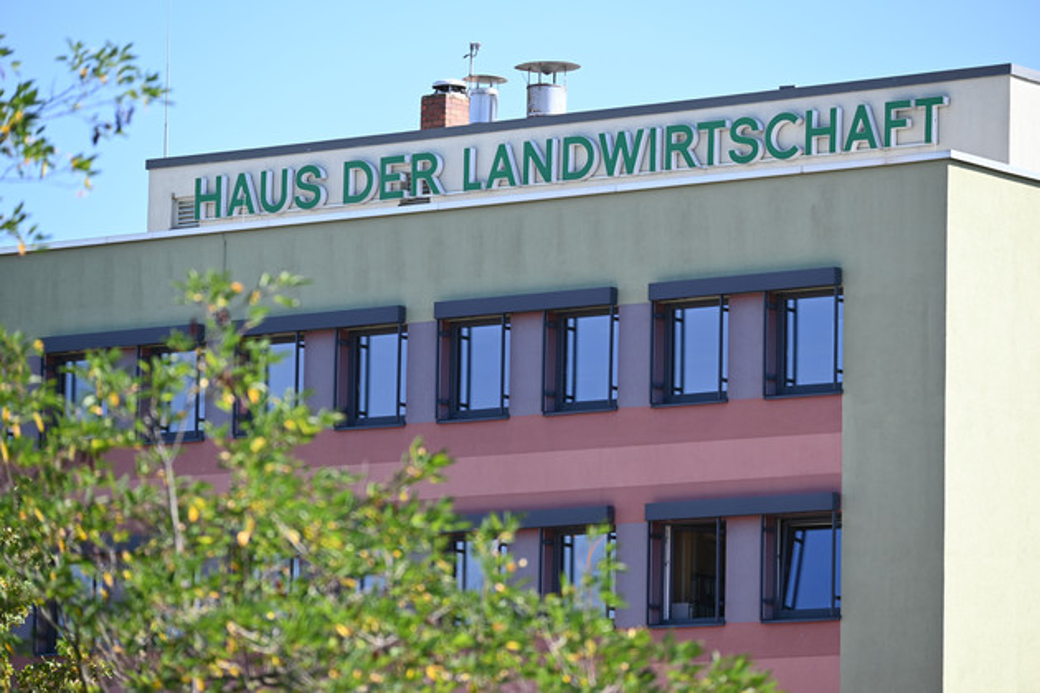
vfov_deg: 7.0
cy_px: 346
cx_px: 520
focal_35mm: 195
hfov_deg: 10.5
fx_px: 5633
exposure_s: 1/250
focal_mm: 130
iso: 110
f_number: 5.6
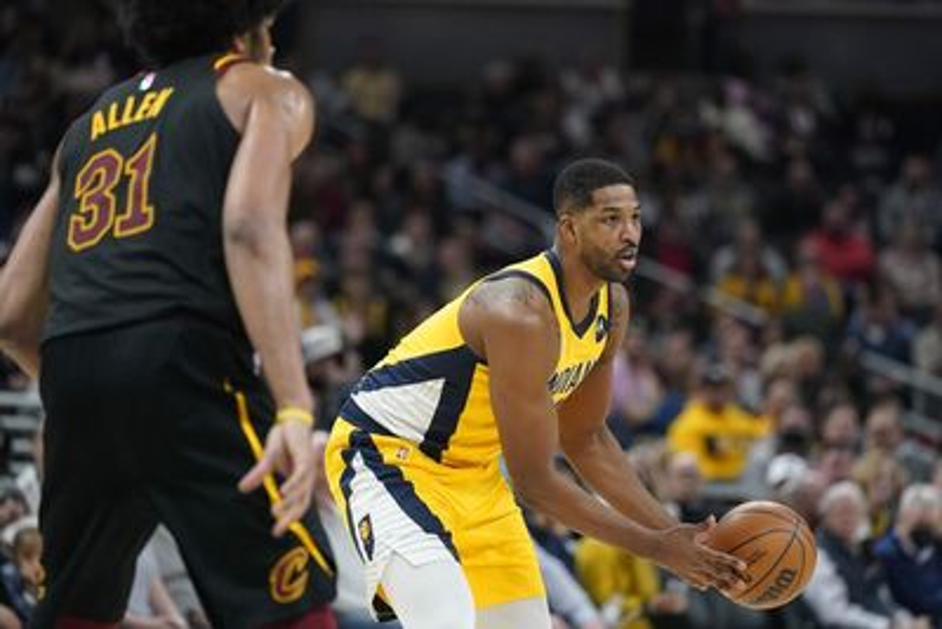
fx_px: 5235
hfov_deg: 10.3
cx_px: 471
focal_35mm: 200
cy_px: 314
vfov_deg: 6.9
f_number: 3.2
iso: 4000
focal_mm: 200
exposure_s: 1/1600
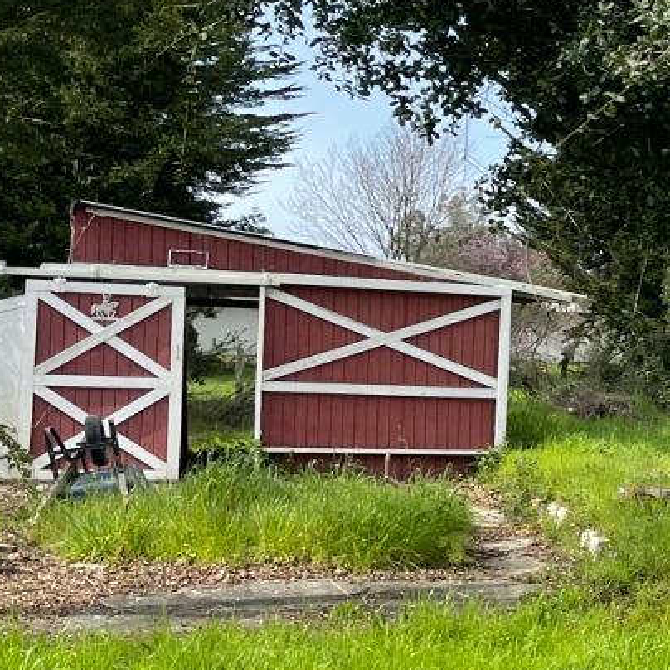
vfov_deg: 21.1
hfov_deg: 17.7
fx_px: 1796
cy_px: 354
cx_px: 1144
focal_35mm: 82
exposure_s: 1/2049
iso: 32
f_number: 1.6
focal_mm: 5.1
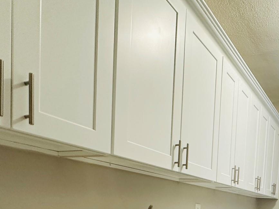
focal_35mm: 33
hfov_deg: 50.7
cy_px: 228
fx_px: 266
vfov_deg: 36.6
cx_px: 237
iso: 250
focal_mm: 2.22
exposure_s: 1/60
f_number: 2.2
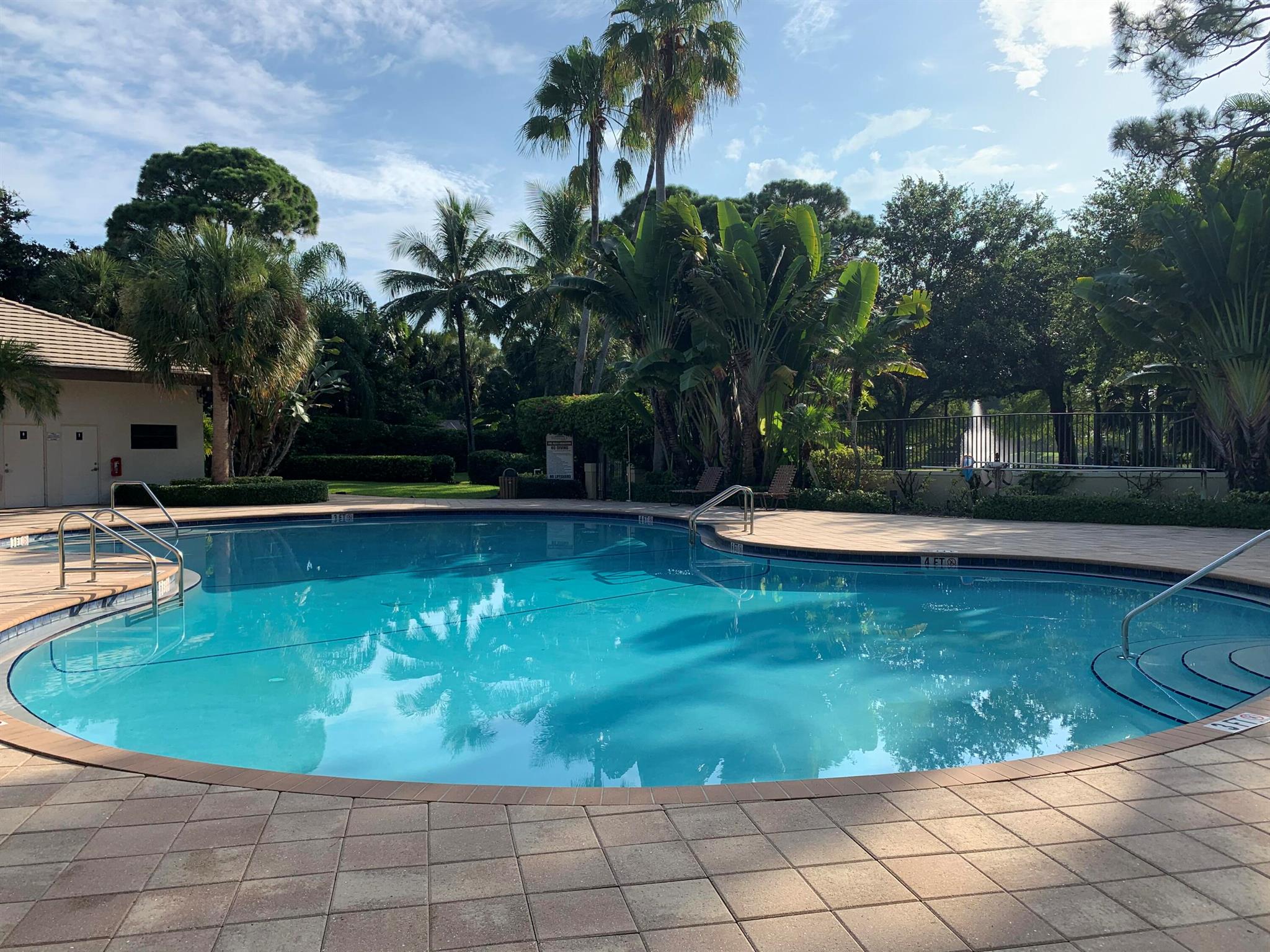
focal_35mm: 26
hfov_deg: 67.3
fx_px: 954
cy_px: 476
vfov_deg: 53.1
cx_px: 635
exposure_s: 1/1953
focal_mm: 4.25
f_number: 1.8
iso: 25
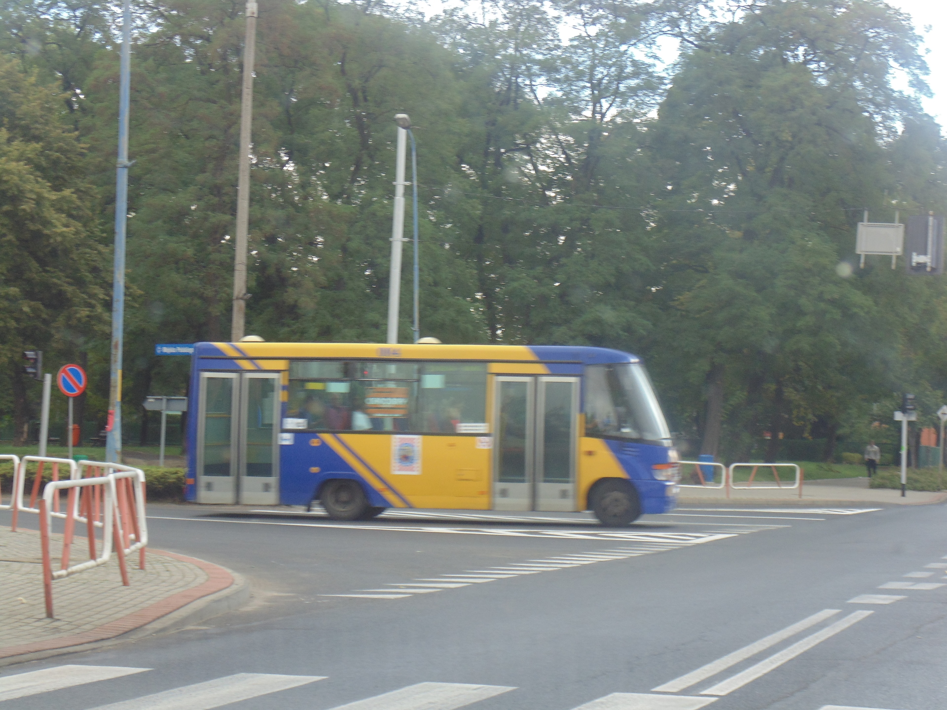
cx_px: 474
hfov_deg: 24.7
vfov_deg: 18.7
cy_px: 355
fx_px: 2161
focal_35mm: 79
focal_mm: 14.1
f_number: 4.3
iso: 80
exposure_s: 1/30
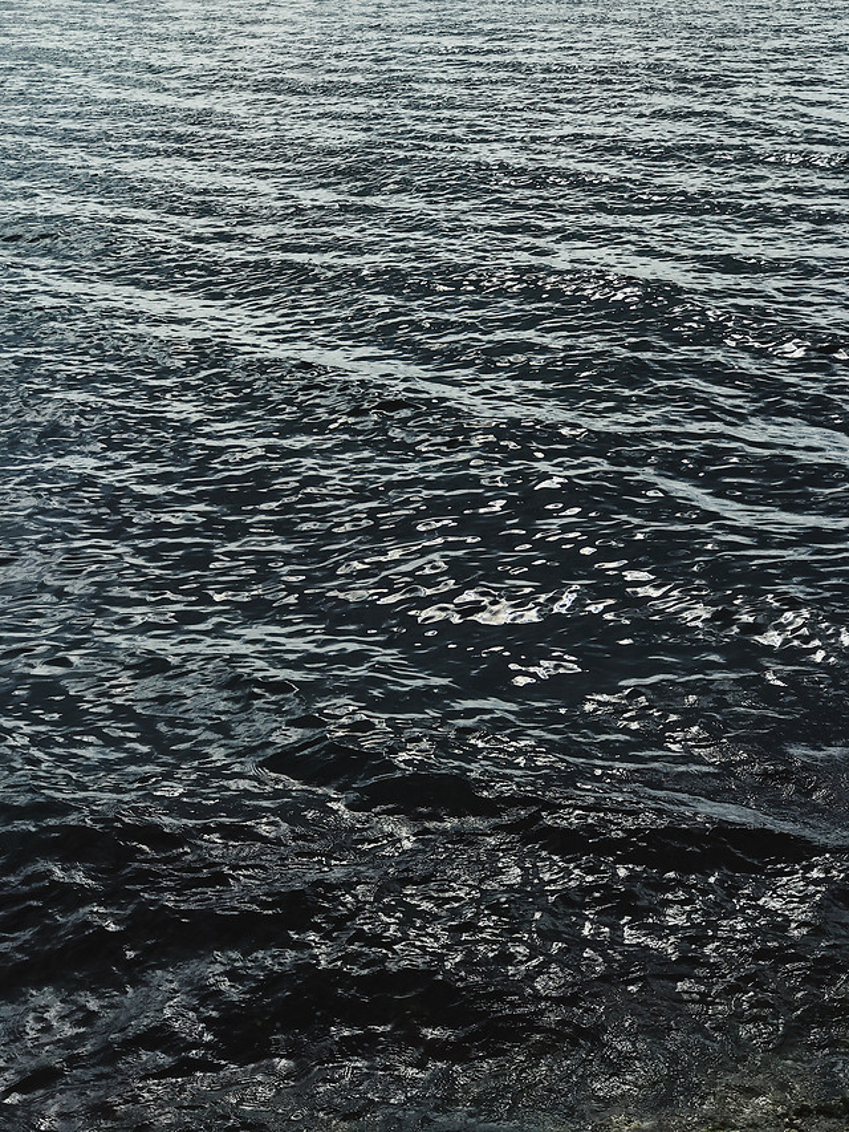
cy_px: 566
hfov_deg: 25.7
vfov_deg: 33.8
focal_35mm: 57
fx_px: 1864
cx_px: 424
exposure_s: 1/1916
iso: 20
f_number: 2.8
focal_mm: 6.6
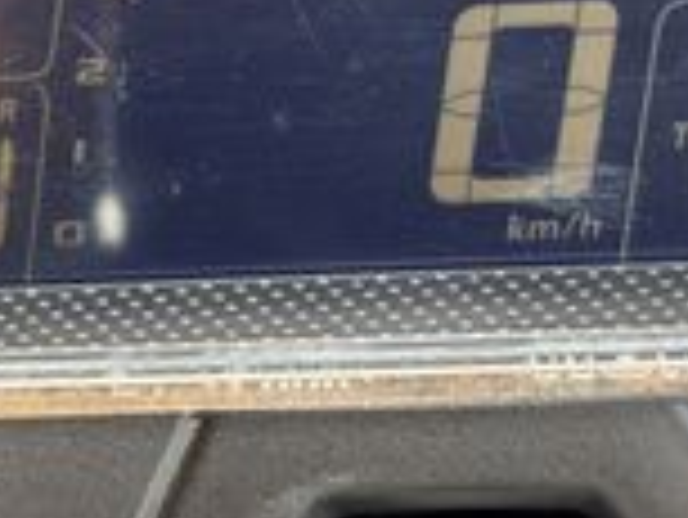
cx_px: 450
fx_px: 3183
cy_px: 54
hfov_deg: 12.3
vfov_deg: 9.3
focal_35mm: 160
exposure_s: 1/60
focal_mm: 5.96
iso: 100
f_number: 1.6
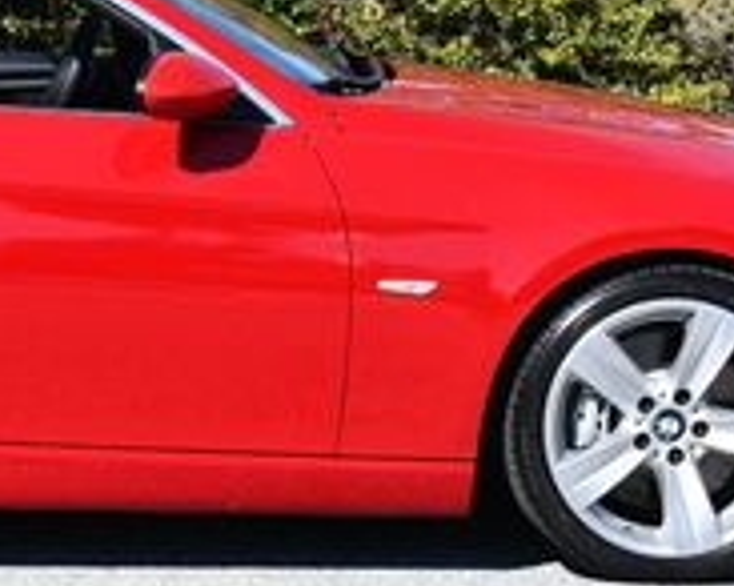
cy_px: -80
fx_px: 5425
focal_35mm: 250
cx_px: -100
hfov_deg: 7.7
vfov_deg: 6.1
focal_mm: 38
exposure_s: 1/250
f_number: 8
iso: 100
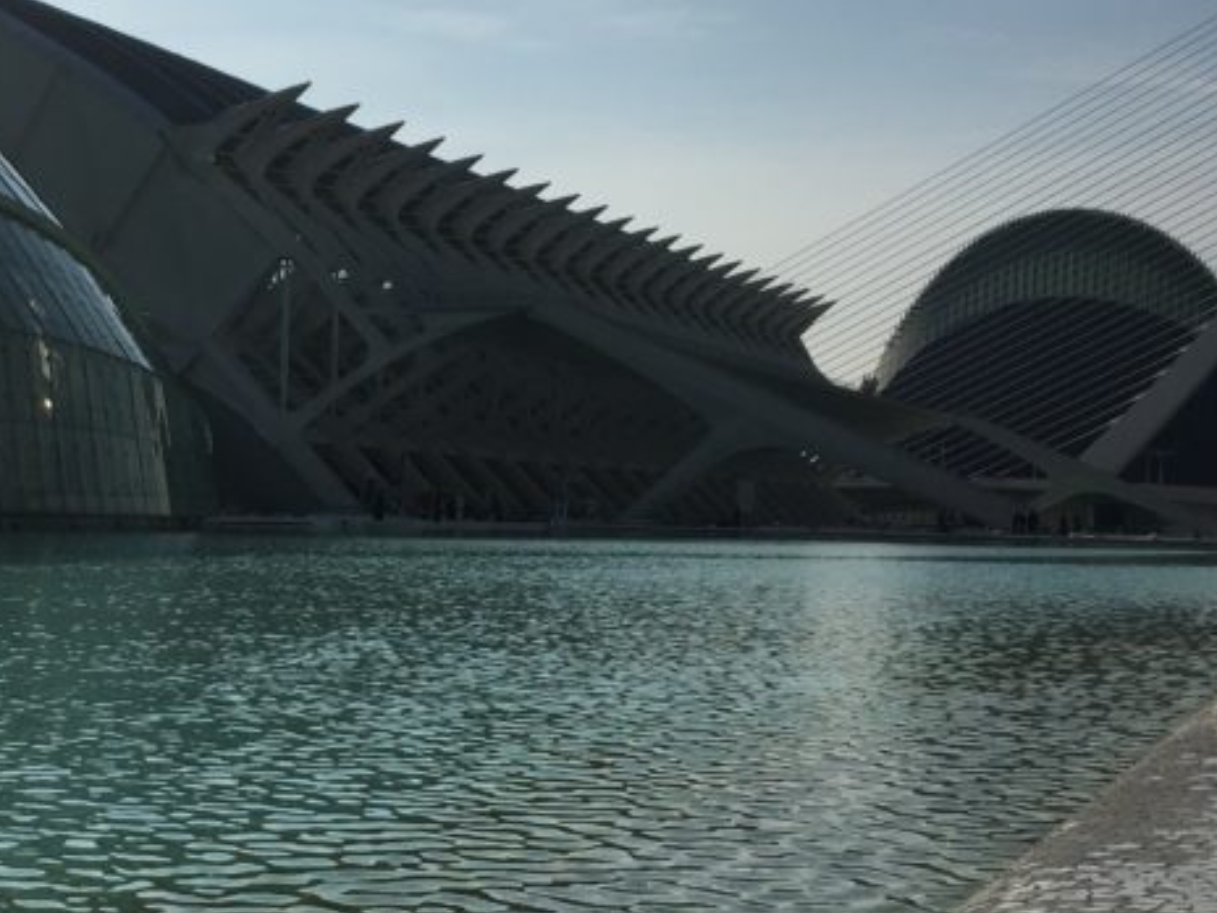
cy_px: 525
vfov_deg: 22.9
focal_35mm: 64
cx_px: 191
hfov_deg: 29.4
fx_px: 2250
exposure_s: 1/6410
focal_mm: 4.15
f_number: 2.2
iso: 25
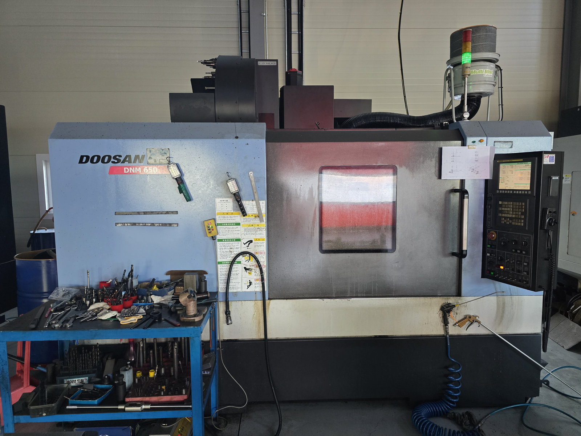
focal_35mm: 23
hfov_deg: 73.9
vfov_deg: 58.9
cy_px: 218
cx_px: 290
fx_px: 386
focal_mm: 6.3
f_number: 1.7
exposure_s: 1/120
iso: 640
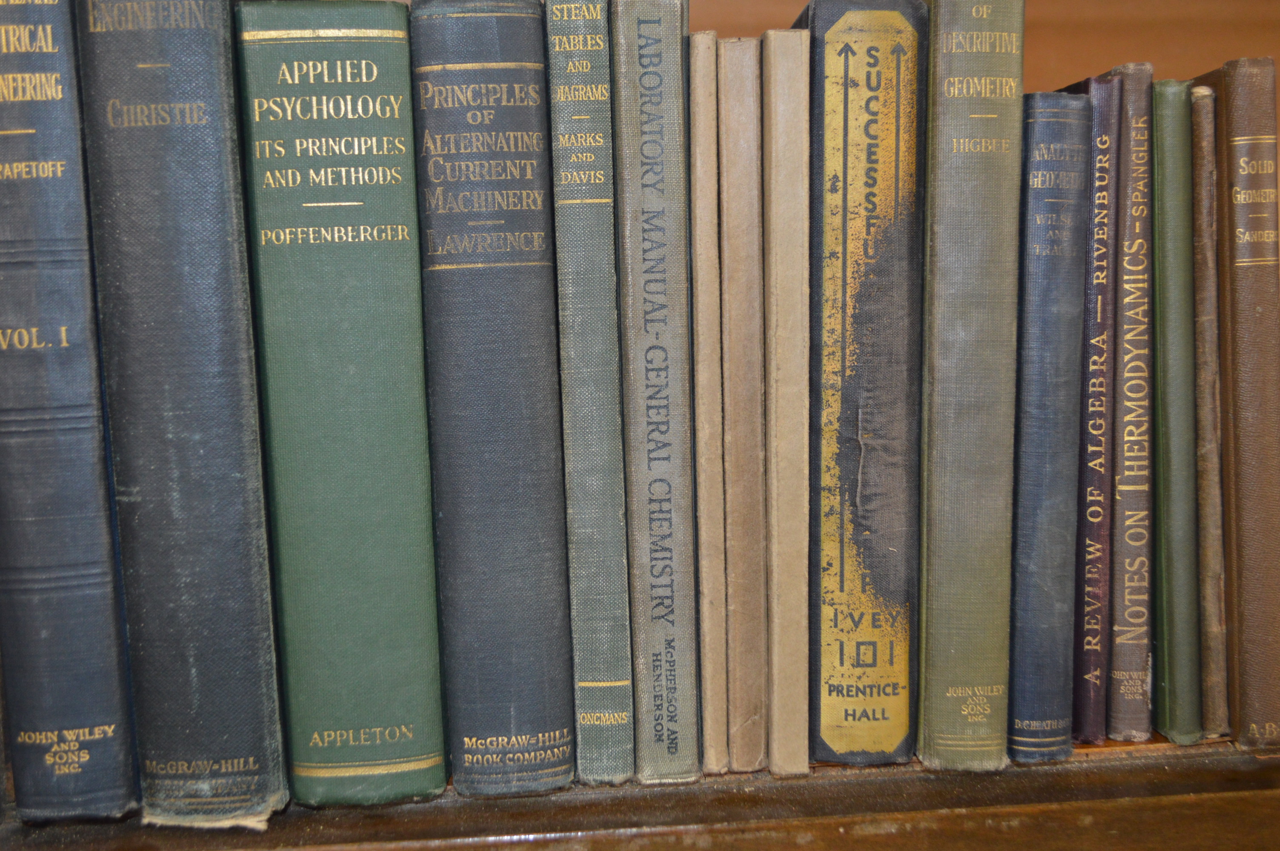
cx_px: 640
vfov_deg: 34.1
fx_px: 1385
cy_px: 426
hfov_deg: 49.6
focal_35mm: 39
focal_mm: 26
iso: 900
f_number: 4.2
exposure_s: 1/60
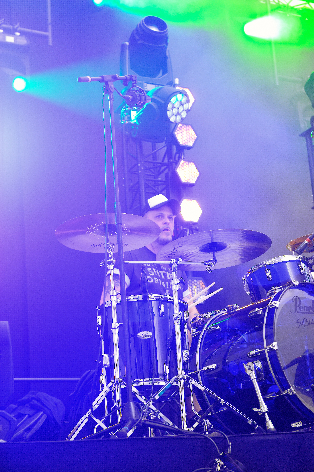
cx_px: 157
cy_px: 236
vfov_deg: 28.9
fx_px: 917
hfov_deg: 19.4
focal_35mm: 70
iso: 640
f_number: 4
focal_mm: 70
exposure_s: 1/125
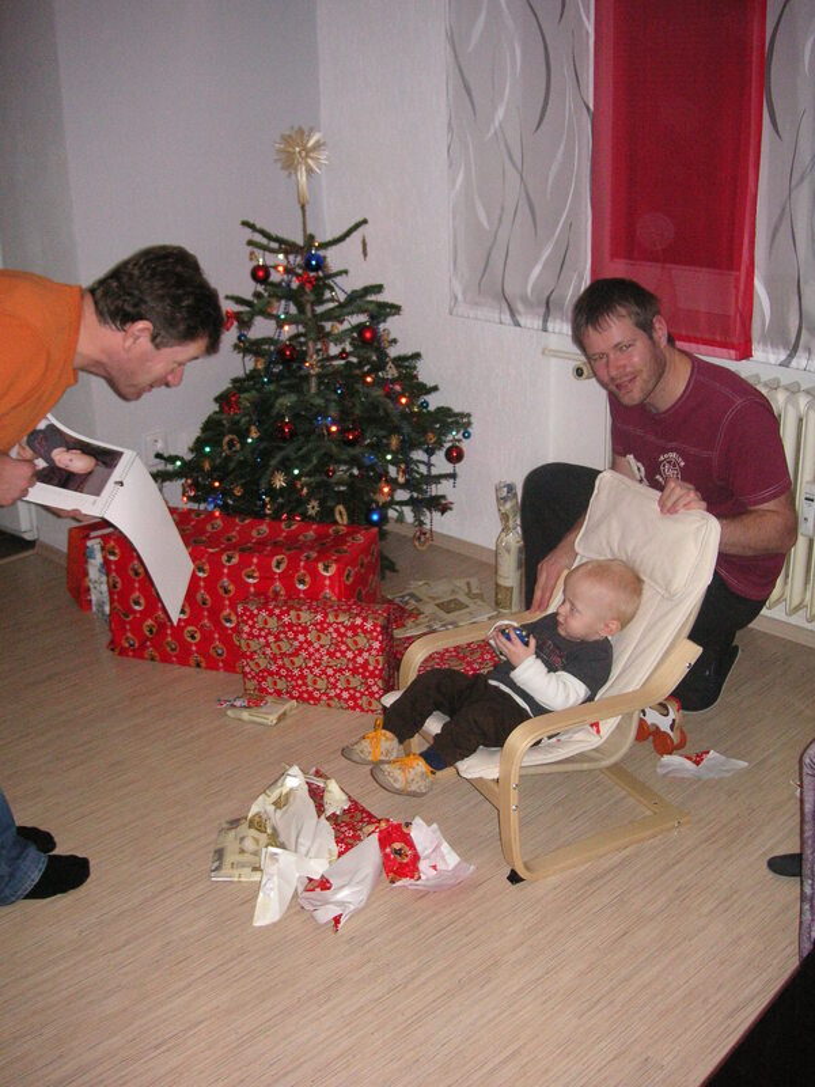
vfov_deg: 50.1
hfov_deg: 38.7
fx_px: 1162
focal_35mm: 37
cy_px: 544
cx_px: 408
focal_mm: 6.1
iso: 160
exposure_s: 1/45
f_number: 2.8
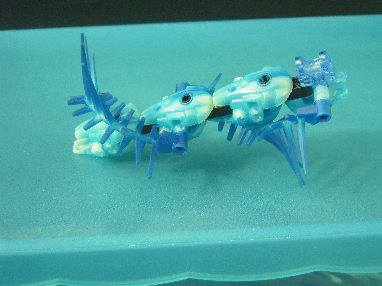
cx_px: 191
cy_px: 143
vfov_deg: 24.8
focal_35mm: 59
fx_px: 651
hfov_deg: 32.7
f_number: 3.9
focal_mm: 10.5
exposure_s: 1
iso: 800
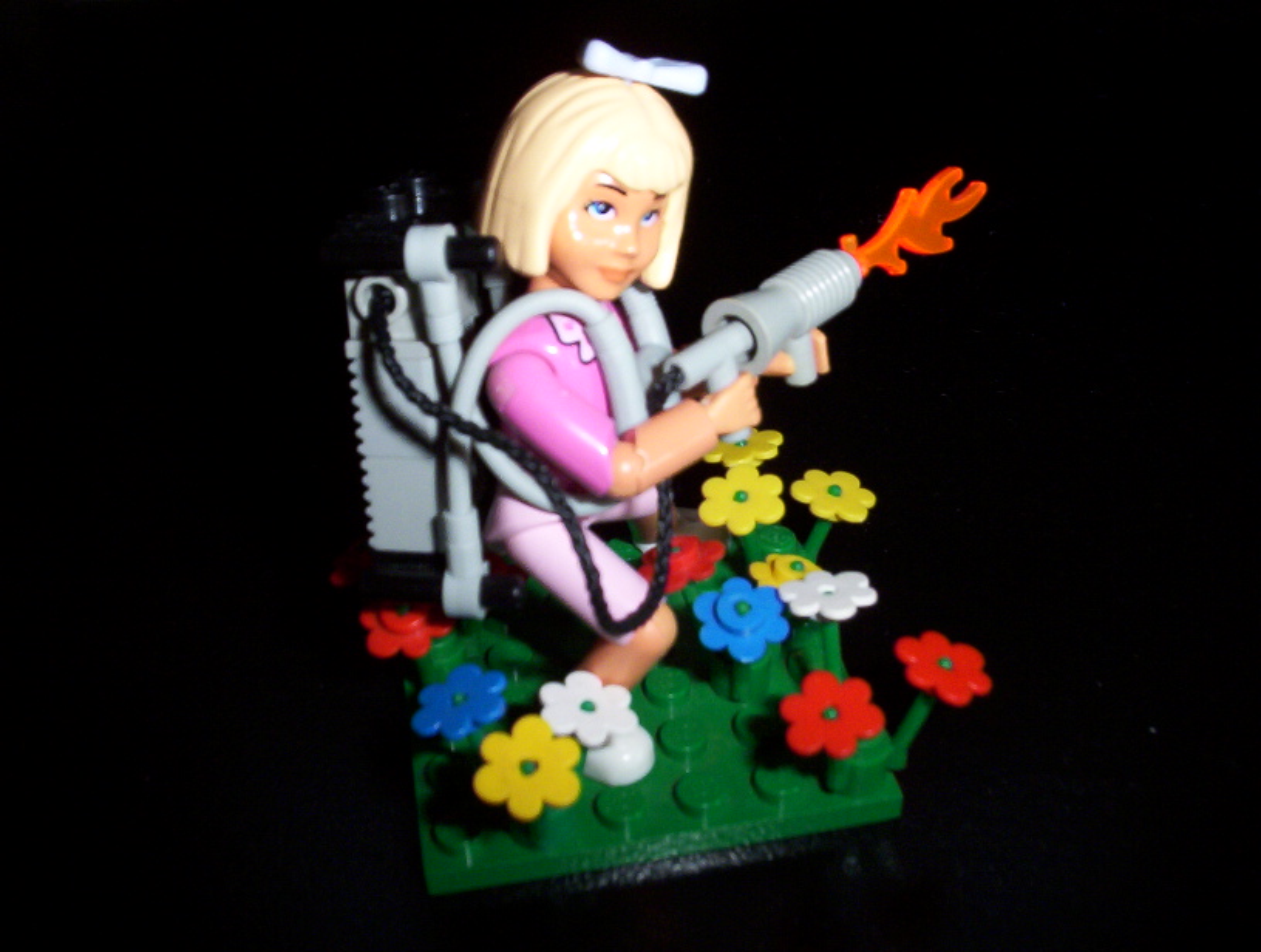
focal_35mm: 39
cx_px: 630
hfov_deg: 47.8
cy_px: 476
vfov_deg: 37.0
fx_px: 1424
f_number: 4.5
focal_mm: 6
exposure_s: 1/30
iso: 140
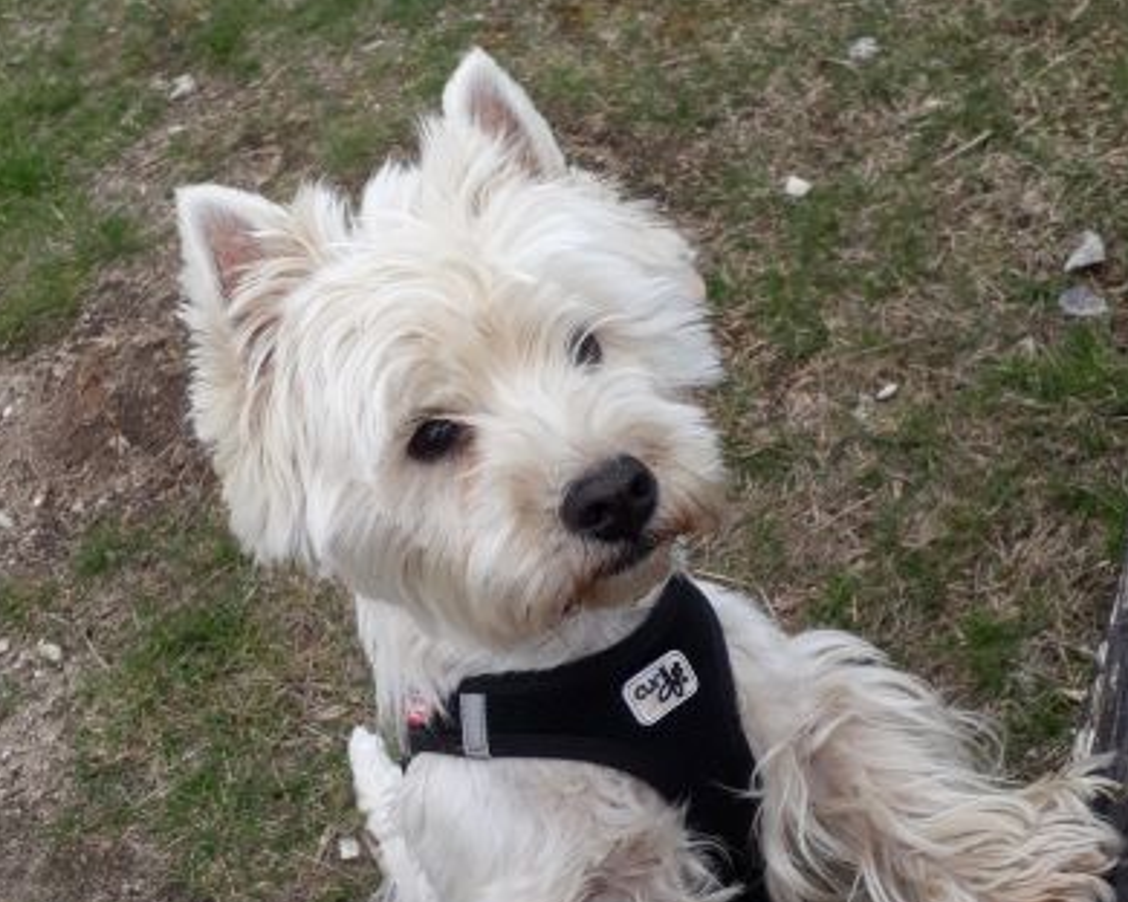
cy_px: 559
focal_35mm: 36
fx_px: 1202
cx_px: 561
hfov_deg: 50.3
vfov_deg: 40.9
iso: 40
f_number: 1.9
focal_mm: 3.6
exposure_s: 1/765
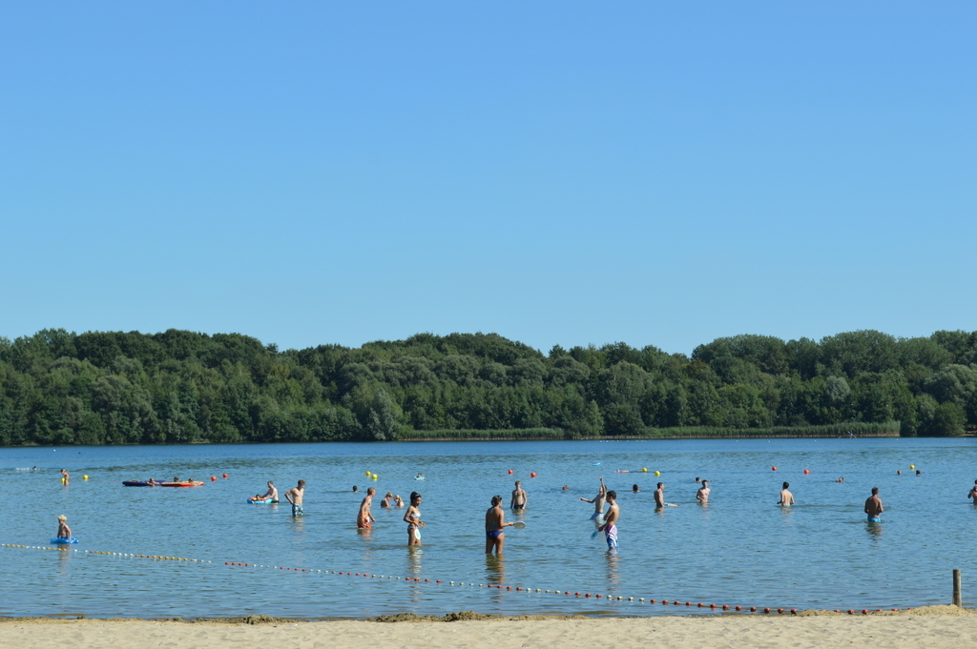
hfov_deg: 27.0
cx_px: 488
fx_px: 2034
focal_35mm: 75
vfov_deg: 18.2
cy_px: 324
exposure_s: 1/250
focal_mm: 50
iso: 100
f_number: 8
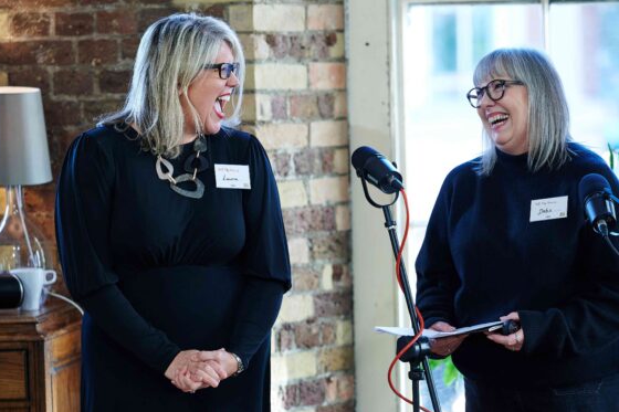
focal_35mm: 192
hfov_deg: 10.7
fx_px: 3300
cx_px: 336
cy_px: 228
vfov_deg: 7.1
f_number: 2.8
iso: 1000
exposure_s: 1/250
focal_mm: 140
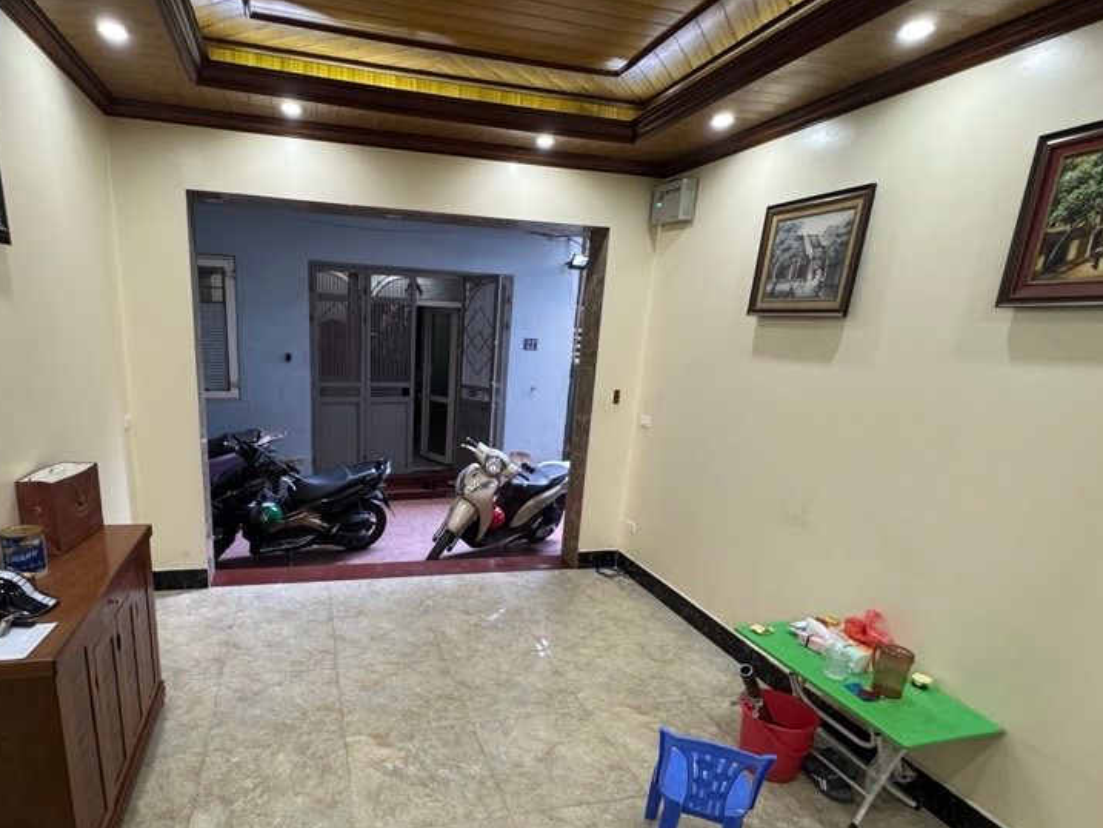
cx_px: 457
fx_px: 637
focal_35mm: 20
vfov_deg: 65.3
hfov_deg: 81.0
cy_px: 499
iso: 320
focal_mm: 2.22
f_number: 2.2
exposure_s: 1/50
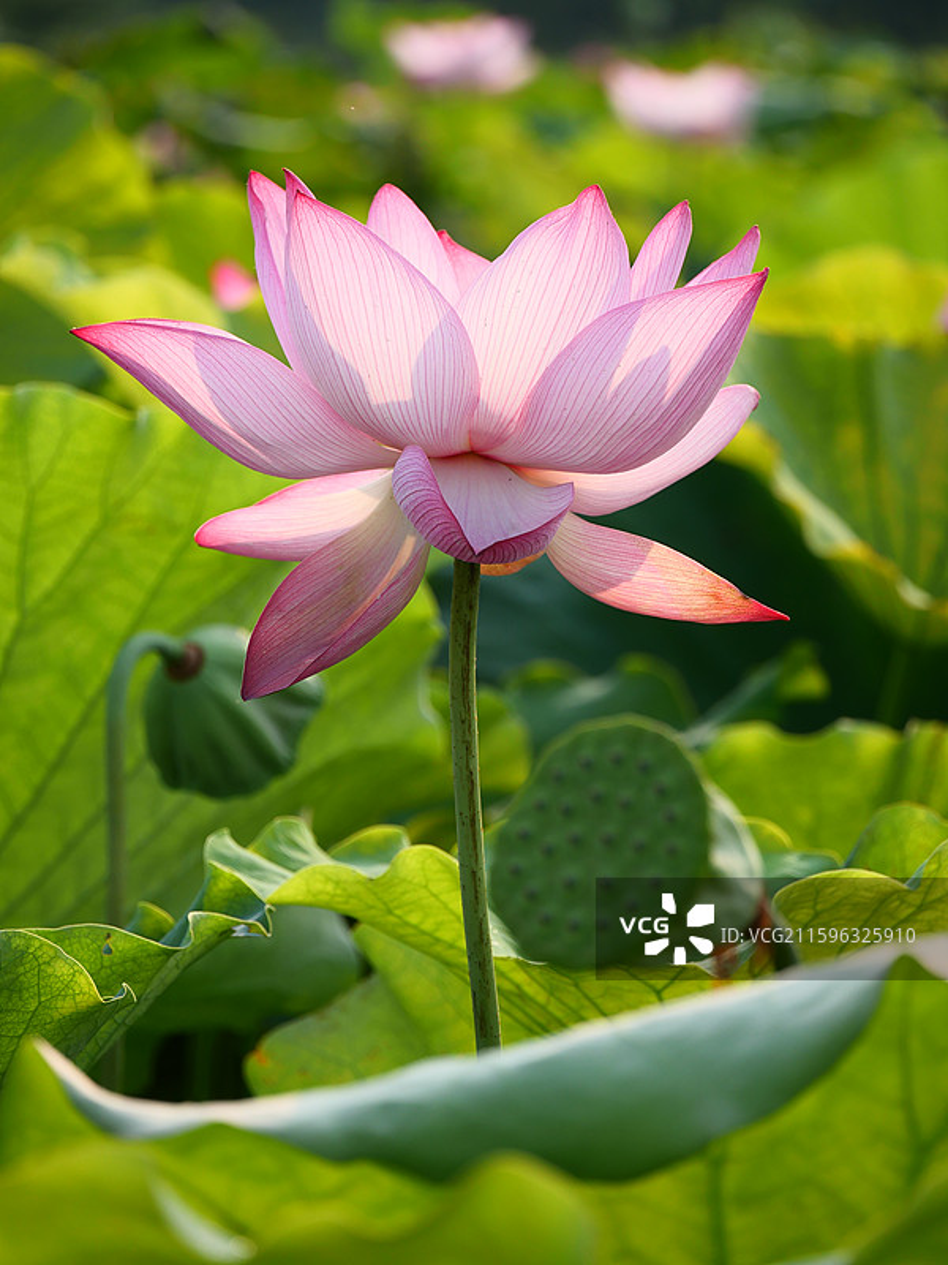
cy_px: 632
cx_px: 474
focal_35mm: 236
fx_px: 8618
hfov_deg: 6.3
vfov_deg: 8.4
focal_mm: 118
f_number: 5.6
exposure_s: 1/640
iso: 200
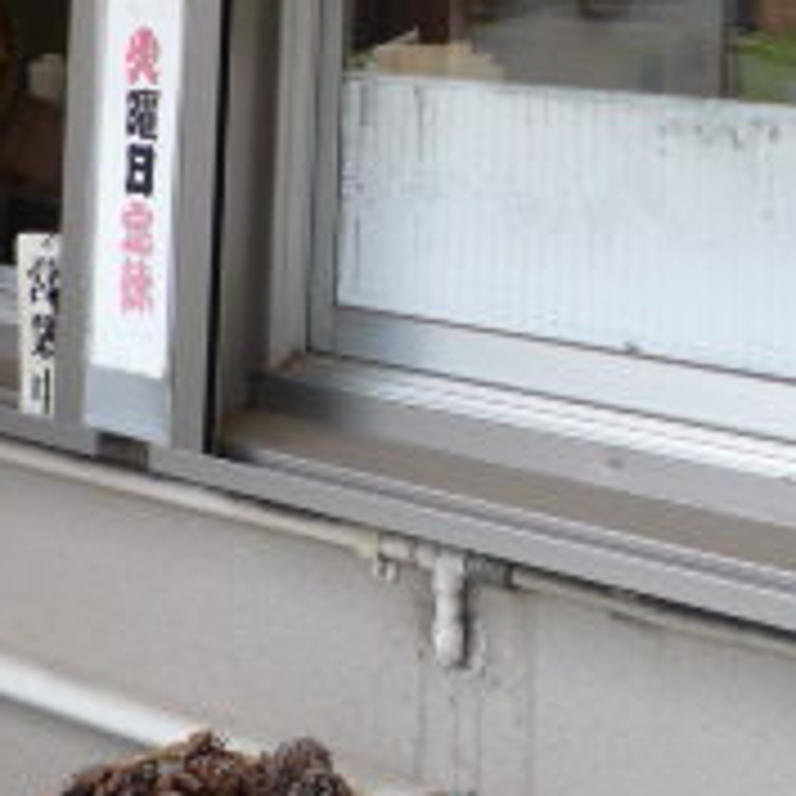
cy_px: -198
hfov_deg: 21.3
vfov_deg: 20.1
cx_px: 666
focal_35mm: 80
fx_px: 2081
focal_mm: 4.4
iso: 100
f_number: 2.8
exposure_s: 1/200
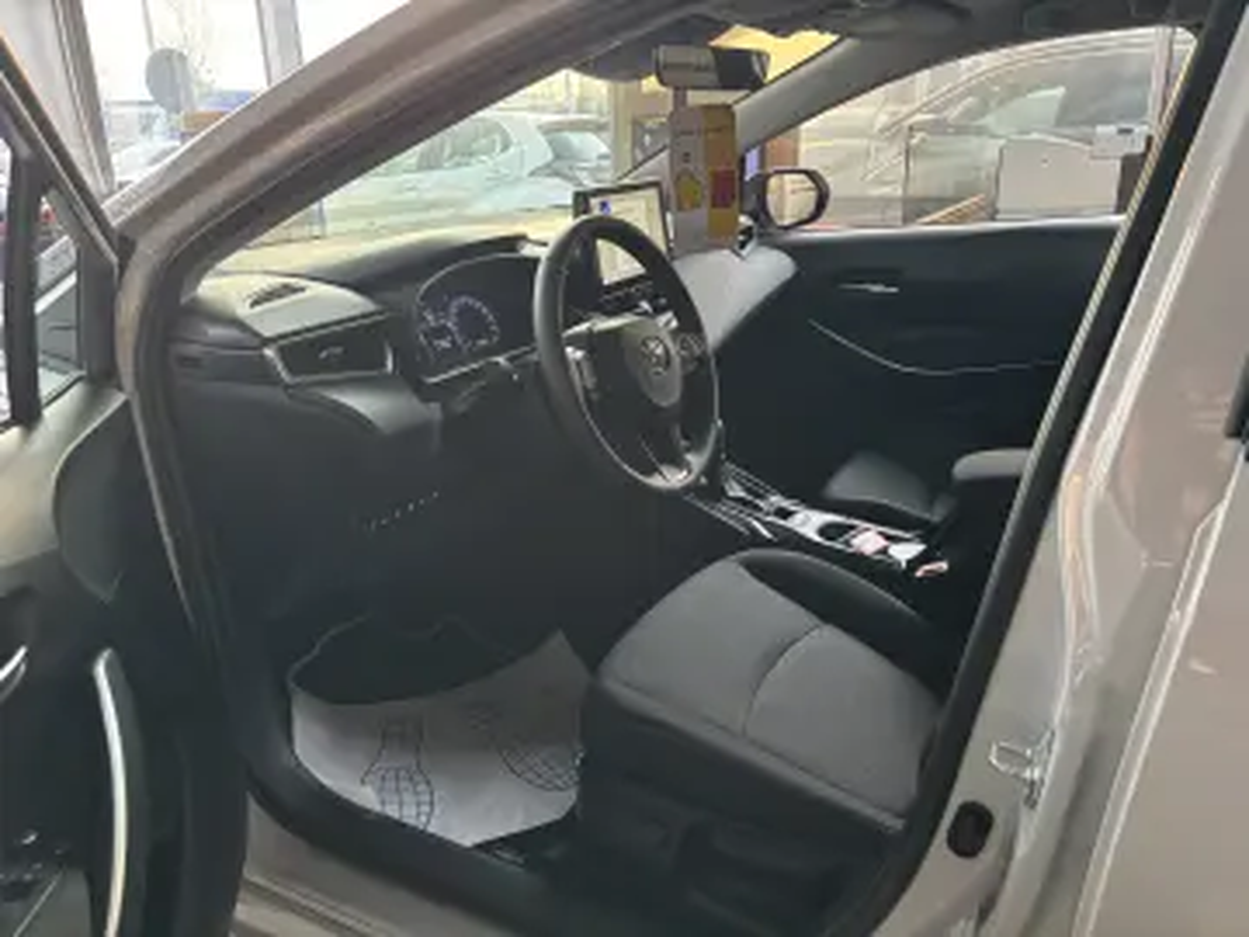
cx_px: 624
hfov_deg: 67.3
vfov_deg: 53.1
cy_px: 468
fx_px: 938
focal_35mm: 26
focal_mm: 5.96
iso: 200
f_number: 1.6
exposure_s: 1/60
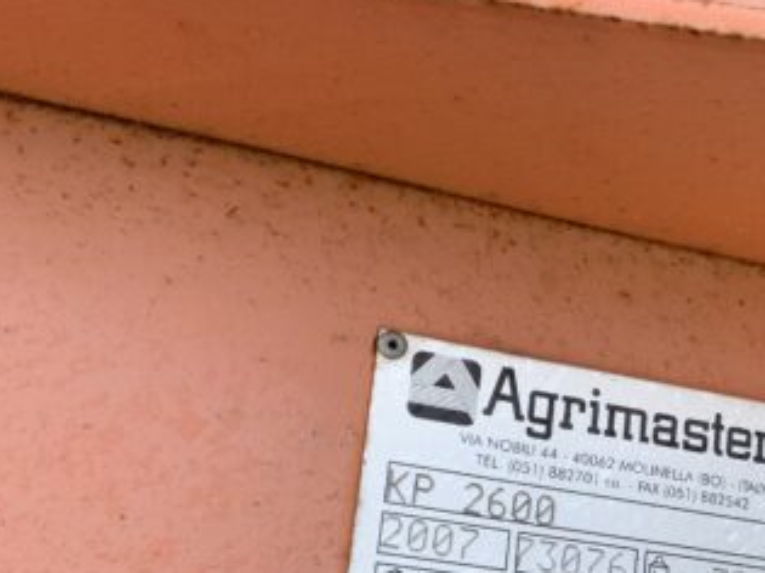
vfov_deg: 24.3
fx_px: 1303
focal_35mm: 59
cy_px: 488
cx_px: 648
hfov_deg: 31.6
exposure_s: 1/127
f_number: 1.8
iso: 16
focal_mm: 3
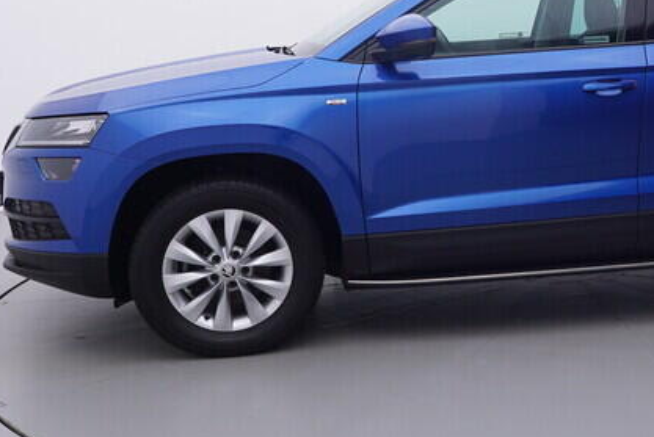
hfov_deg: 34.5
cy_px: 139
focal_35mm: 55
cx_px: 561
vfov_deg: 24.4
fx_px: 1004
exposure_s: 1/80
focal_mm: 15
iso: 200
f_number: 5
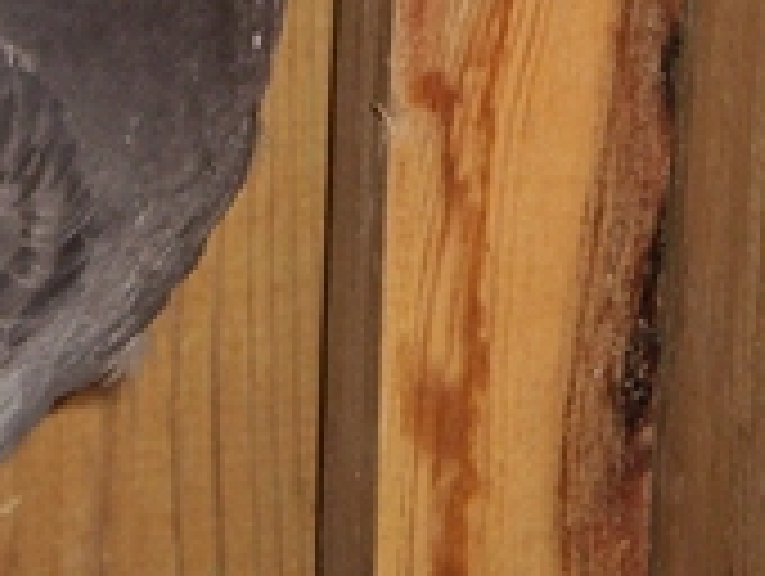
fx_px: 6219
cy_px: 187
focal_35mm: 281
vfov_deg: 5.3
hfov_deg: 7.0
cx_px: -220
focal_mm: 15.3
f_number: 5.3
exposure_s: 1/60
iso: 125
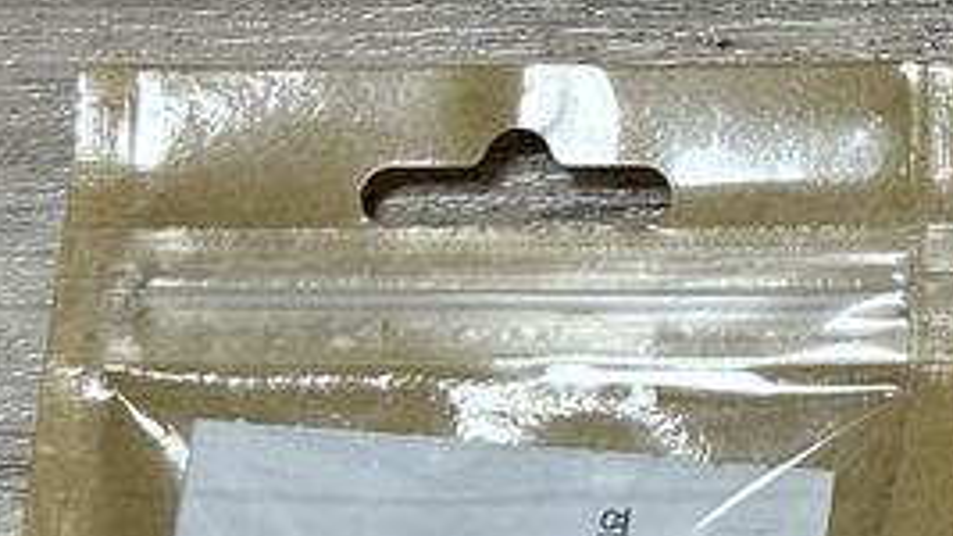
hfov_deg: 15.3
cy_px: 79
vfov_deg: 8.9
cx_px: 1121
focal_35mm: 136
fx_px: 3436
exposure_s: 1/121
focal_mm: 5.7
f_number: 1.5
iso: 100
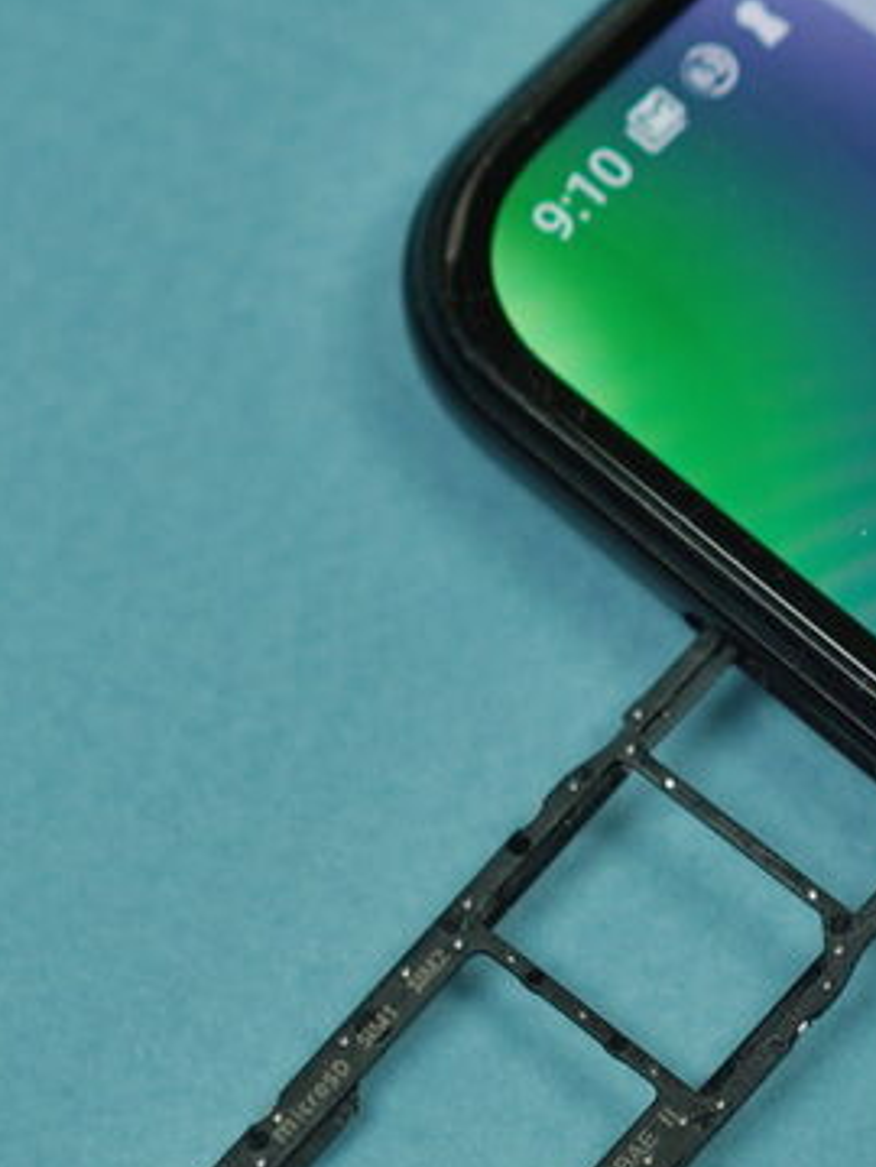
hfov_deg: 10.3
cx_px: 1076
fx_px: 4758
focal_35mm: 141
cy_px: 690
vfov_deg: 14.0
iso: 200
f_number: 3.5
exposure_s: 1/125
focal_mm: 55
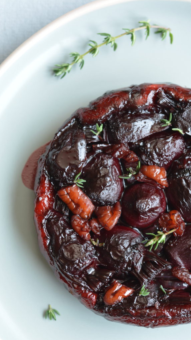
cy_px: 170
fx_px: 1491
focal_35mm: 166
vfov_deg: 13.0
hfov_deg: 7.3
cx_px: 109
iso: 200
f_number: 6.3
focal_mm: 105
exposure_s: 1/8
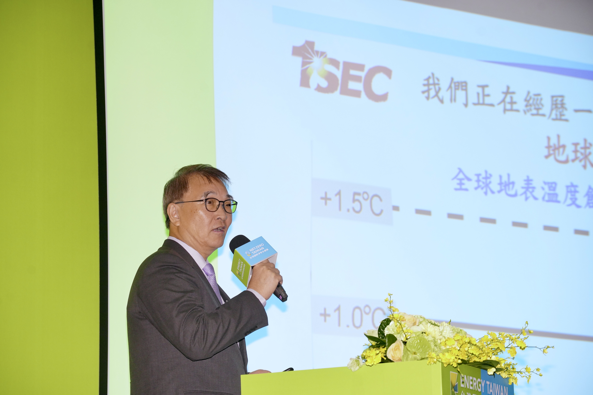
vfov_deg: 9.2
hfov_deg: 13.7
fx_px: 2471
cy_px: 198
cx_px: 296
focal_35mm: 150
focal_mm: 150
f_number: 5.6
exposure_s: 1/160
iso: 2500
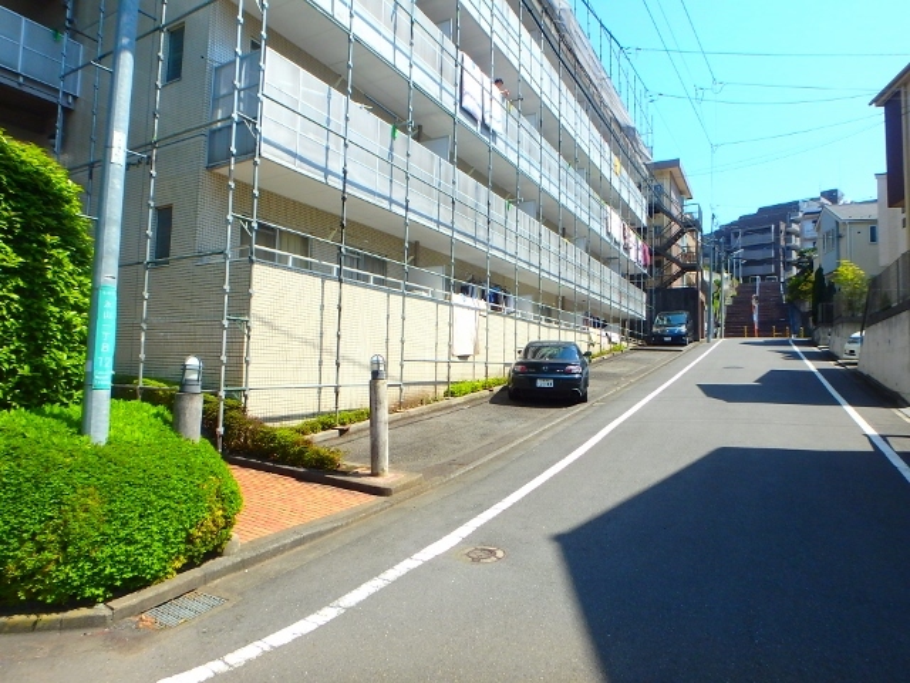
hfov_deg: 79.0
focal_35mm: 21
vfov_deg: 63.4
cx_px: 455
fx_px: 552
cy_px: 342
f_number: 3.5
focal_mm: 3.7
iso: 125
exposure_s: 1/800
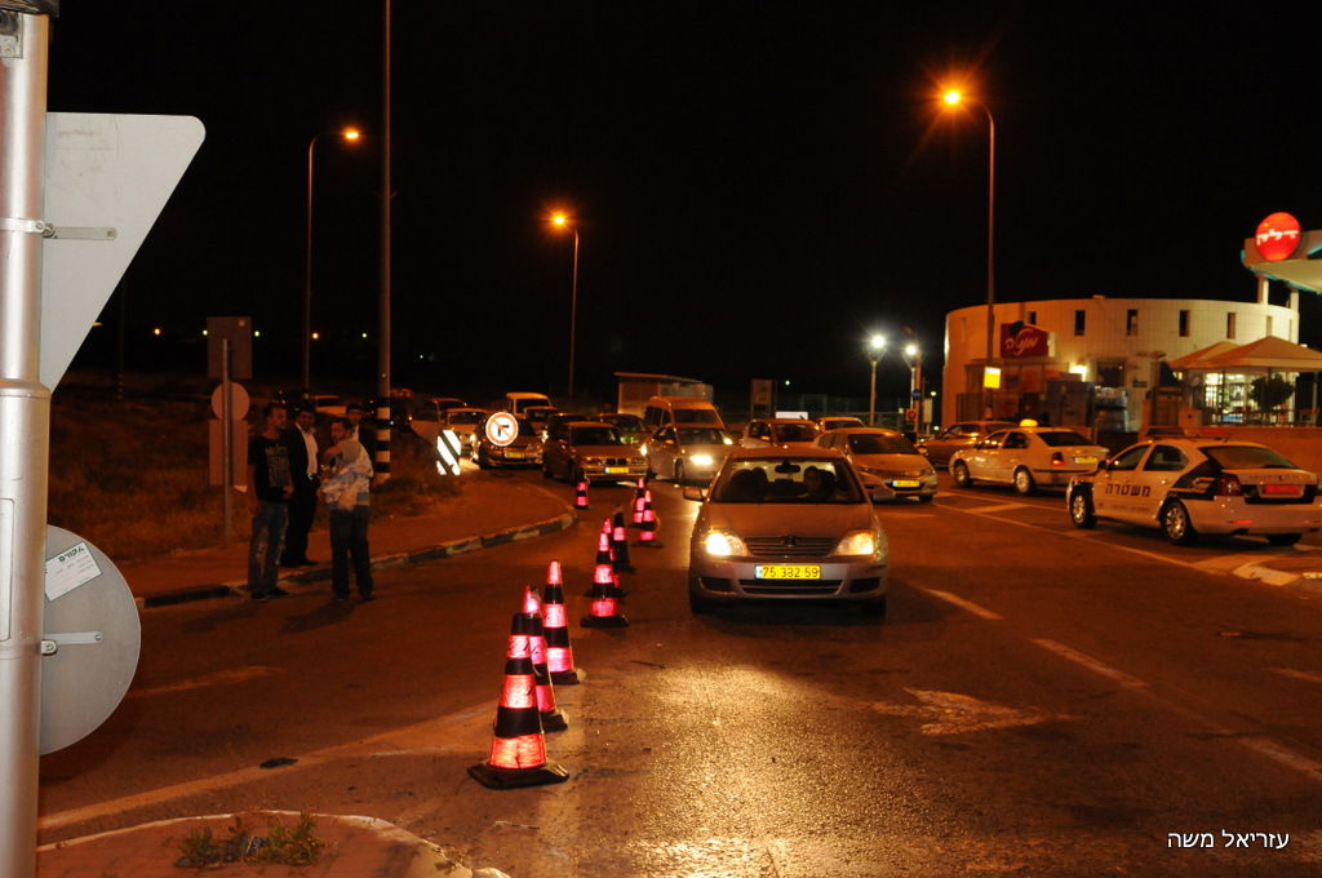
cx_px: 661
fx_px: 1265
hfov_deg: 55.2
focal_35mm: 34
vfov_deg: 38.3
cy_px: 439
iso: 1600
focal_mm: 23
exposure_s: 1/40
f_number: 5
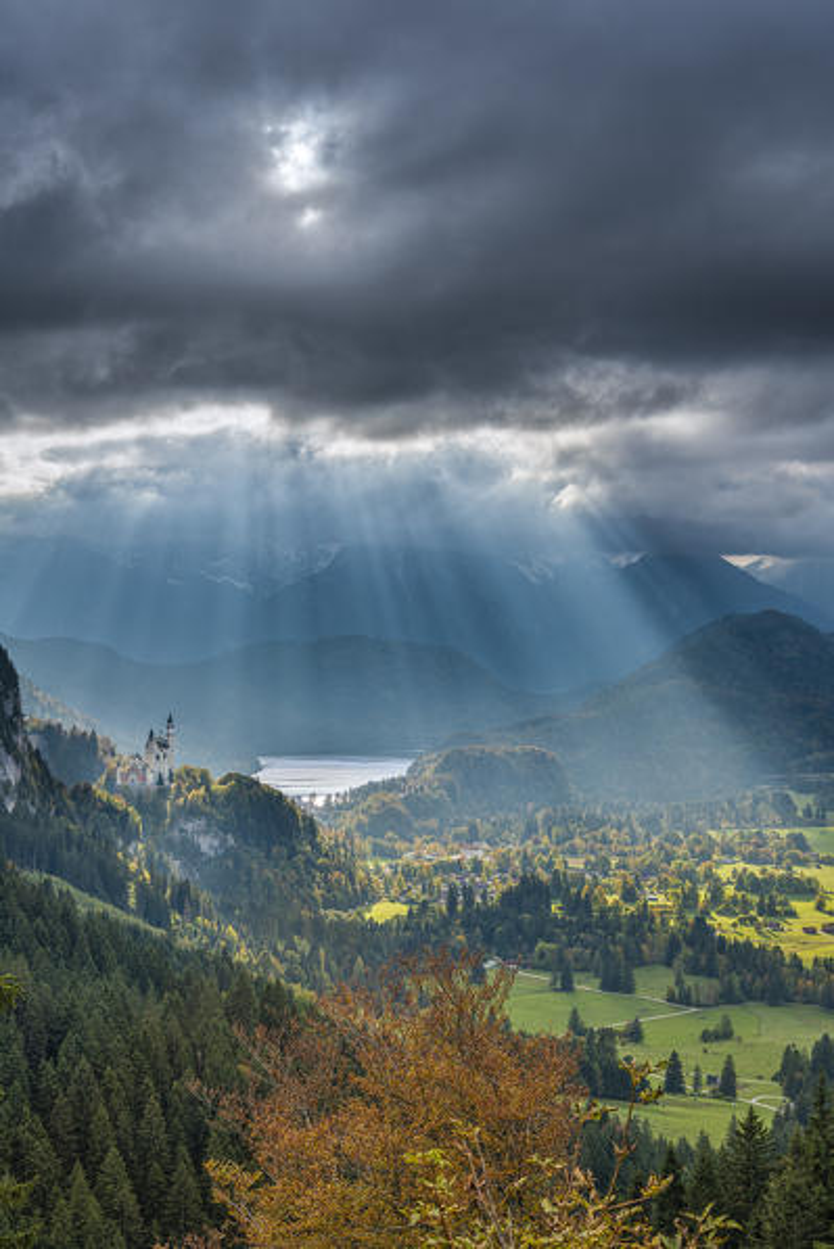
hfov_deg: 27.0
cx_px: 417
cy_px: 624
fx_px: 1736
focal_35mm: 50
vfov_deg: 39.6
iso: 200
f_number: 8
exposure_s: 1/125
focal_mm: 50
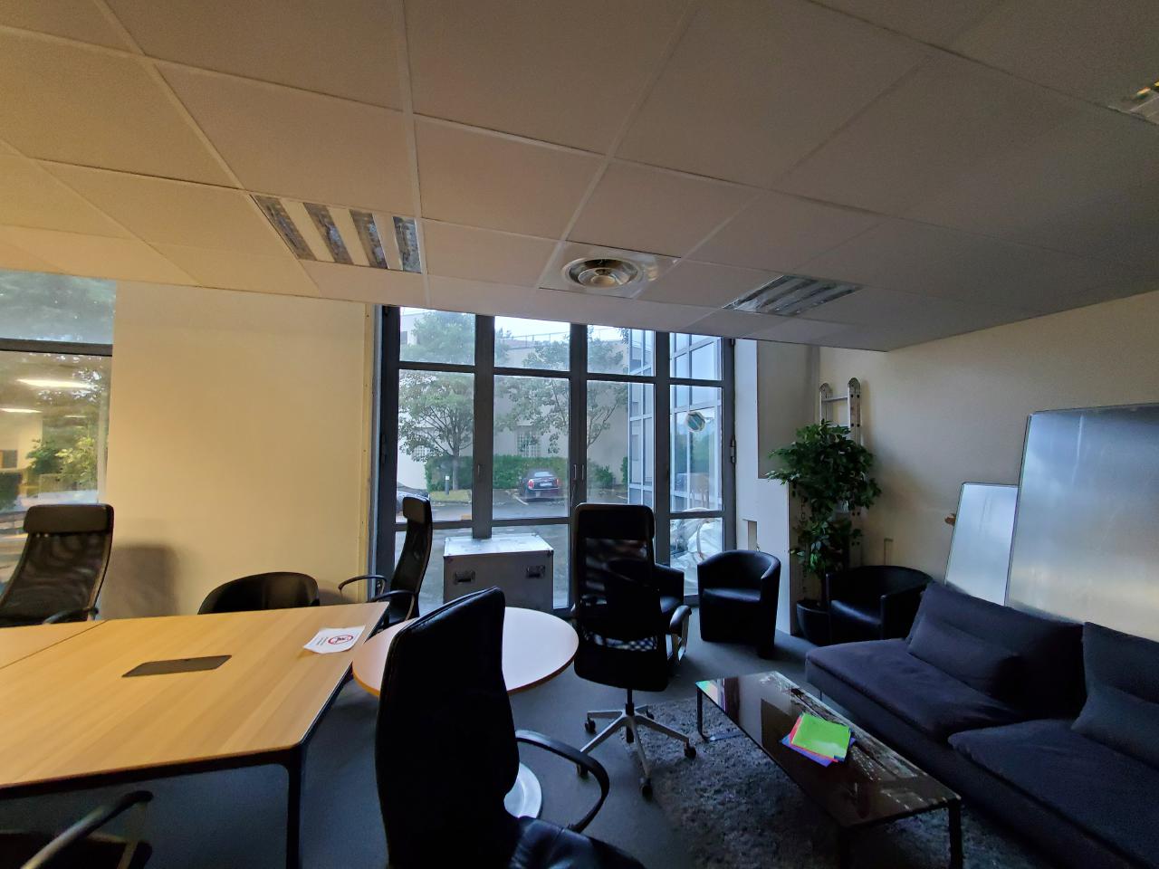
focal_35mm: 13
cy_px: 434
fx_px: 435
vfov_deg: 89.9
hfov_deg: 106.2
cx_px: 580
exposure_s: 1/33
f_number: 2.2
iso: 400
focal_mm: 1.8
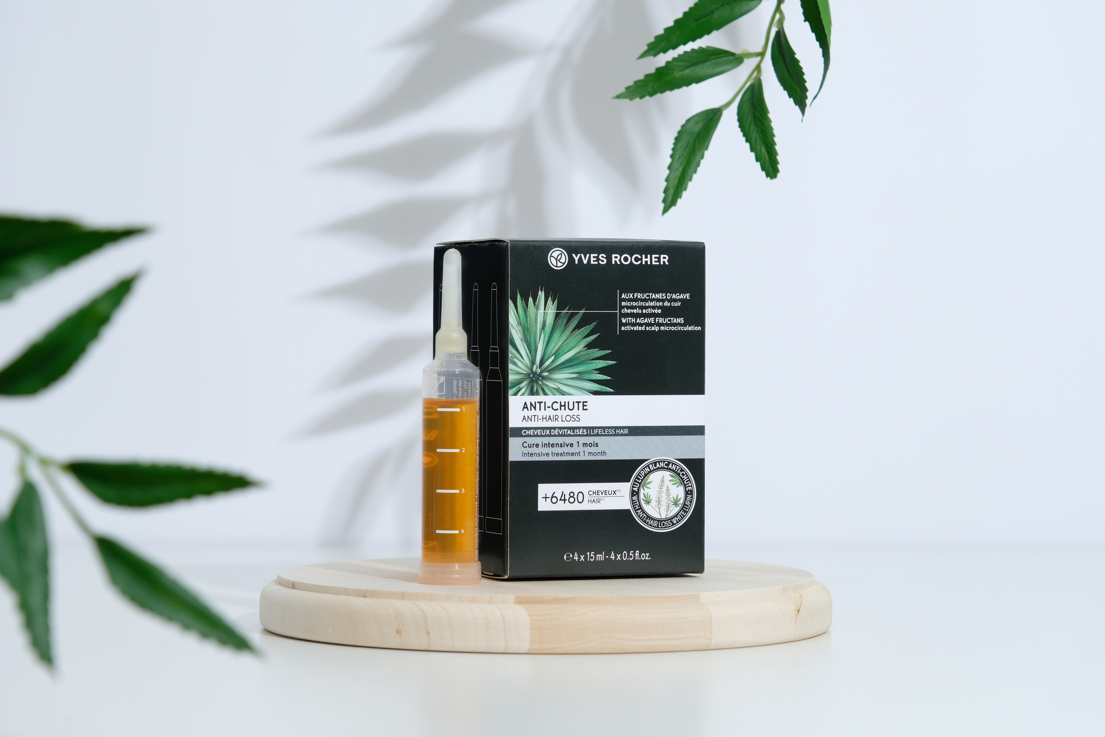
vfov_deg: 12.3
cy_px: 368
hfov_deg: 18.4
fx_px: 3407
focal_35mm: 111
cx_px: 552
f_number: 6.4
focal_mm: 74.2
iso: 200
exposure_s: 1/125
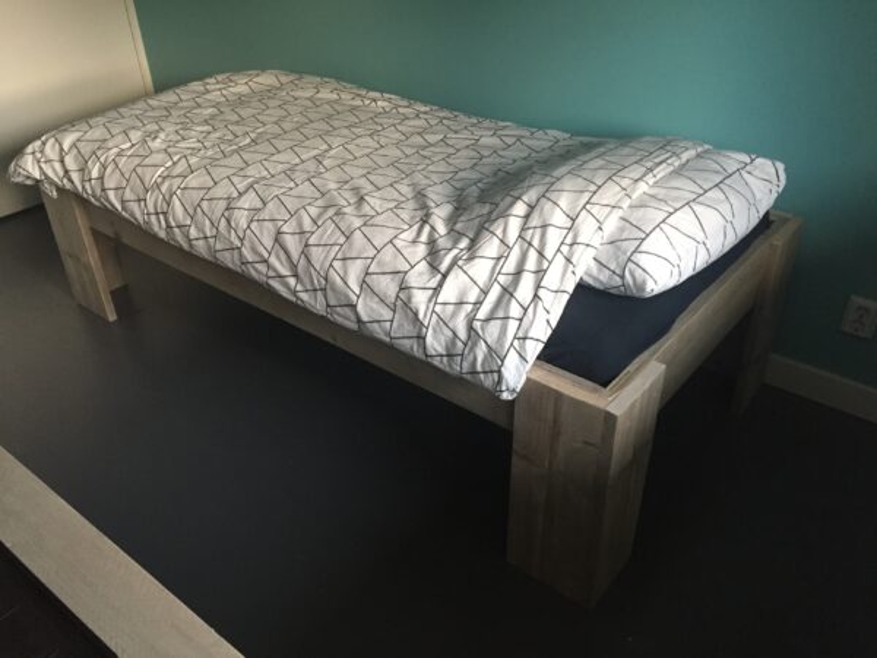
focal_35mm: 29
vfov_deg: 48.2
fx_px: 735
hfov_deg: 61.7
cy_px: 329
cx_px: 438
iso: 200
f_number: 2.2
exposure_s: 1/33
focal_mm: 4.15
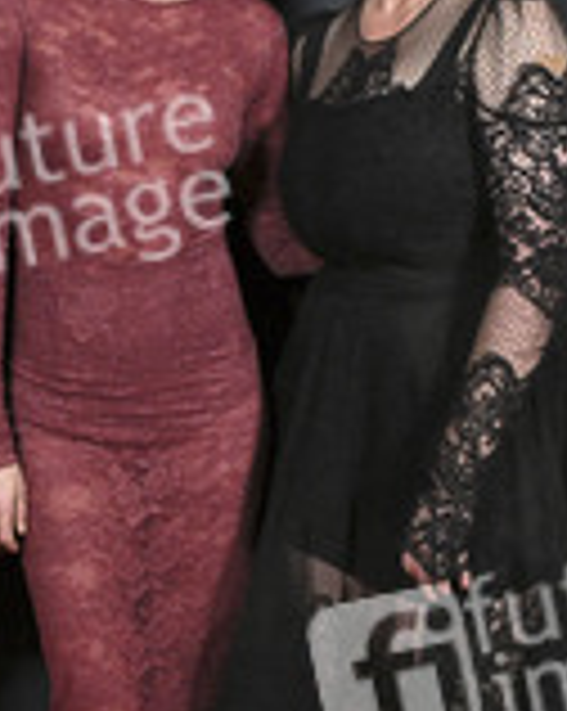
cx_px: 130
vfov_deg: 21.7
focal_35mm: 88
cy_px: 428
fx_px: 1849
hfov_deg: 17.3
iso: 2500
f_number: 6.3
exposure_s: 1/320
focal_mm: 37
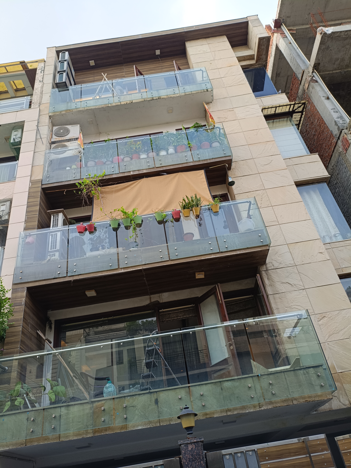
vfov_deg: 67.3
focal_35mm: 26
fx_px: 352
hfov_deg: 53.1
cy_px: 234
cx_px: 176
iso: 51
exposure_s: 1/127
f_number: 1.5
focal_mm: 4.94
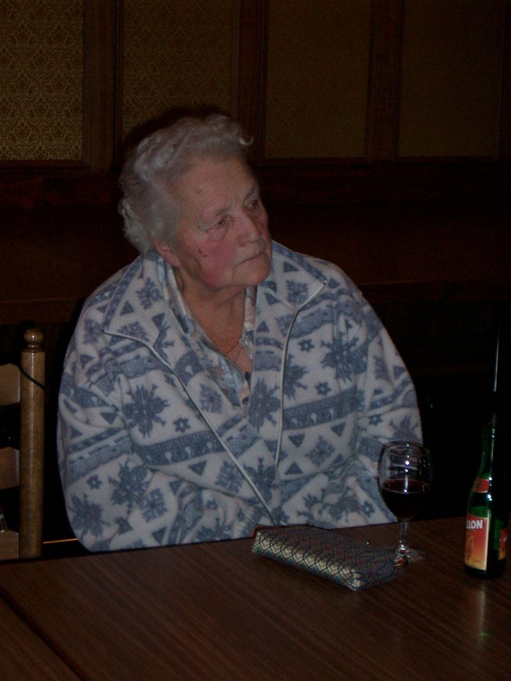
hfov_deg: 16.8
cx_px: 256
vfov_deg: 22.2
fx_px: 1731
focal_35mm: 88
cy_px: 340
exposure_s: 1/40
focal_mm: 14.6
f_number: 4.4
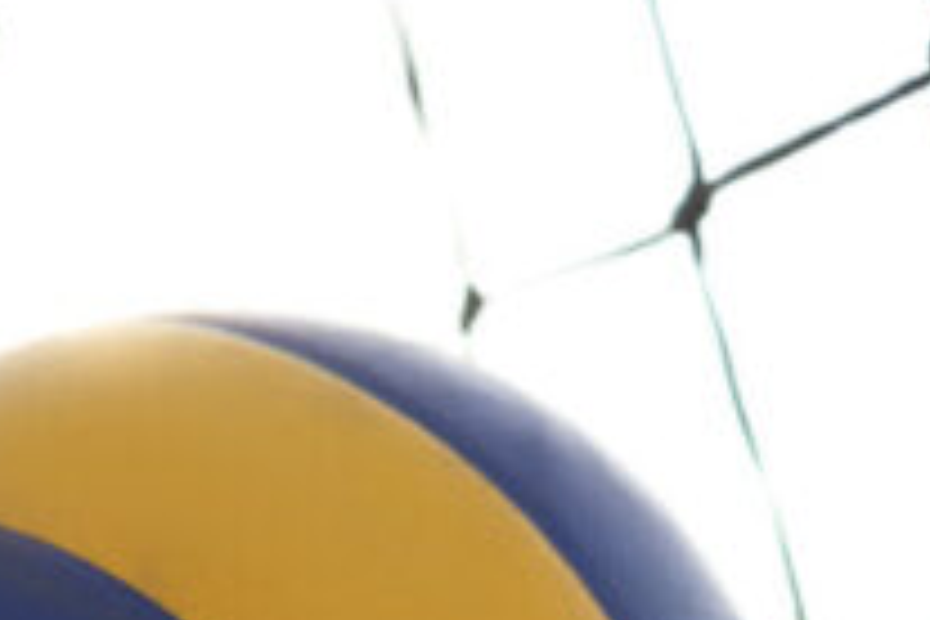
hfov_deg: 14.8
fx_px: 3436
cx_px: 1159
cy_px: 970
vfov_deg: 9.9
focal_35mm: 133
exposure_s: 1/1250
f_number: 2.5
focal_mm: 32
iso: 160
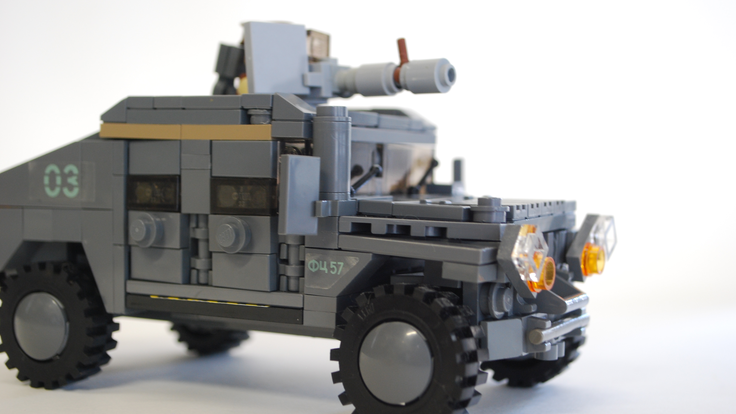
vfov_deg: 21.6
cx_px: 371
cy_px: 233
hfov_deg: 37.5
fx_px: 1084
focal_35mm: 56
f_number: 5.3
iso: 400
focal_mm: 35
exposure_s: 1/5
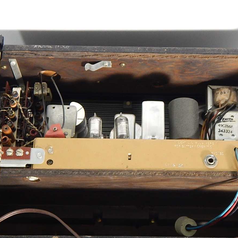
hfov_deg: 25.0
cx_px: 141
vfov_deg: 24.9
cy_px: 147
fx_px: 537
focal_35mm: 69
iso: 400
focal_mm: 7.7
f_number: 3.6
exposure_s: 1/15
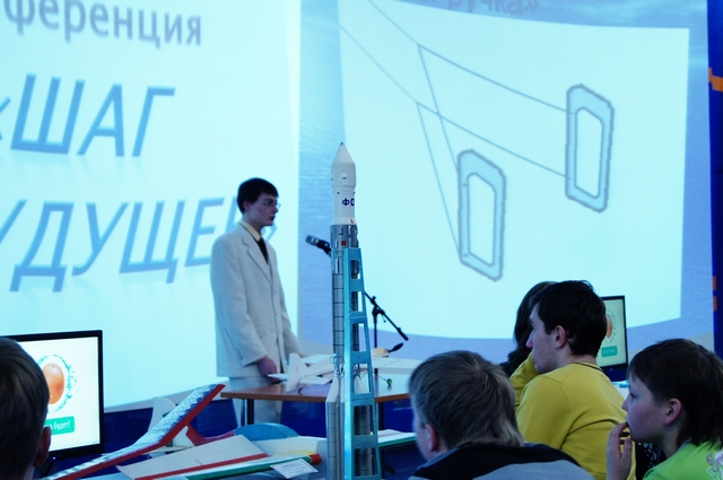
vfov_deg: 18.1
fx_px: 1504
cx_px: 362
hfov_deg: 27.0
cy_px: 240
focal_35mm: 75
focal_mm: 50
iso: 1600
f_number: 5.6
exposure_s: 1/15
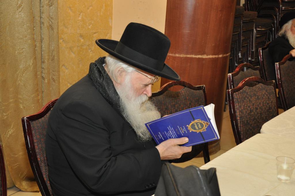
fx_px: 466
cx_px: 148
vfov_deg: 23.7
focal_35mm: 57
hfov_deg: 35.1
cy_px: 98
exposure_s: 1/80
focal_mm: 38
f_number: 5.6
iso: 800
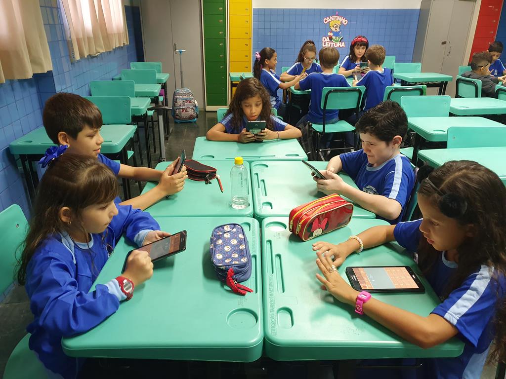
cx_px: 253
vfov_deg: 53.1
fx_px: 380
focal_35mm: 26
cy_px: 190
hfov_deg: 67.3
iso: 250
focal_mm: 4.32
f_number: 1.5
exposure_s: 1/40
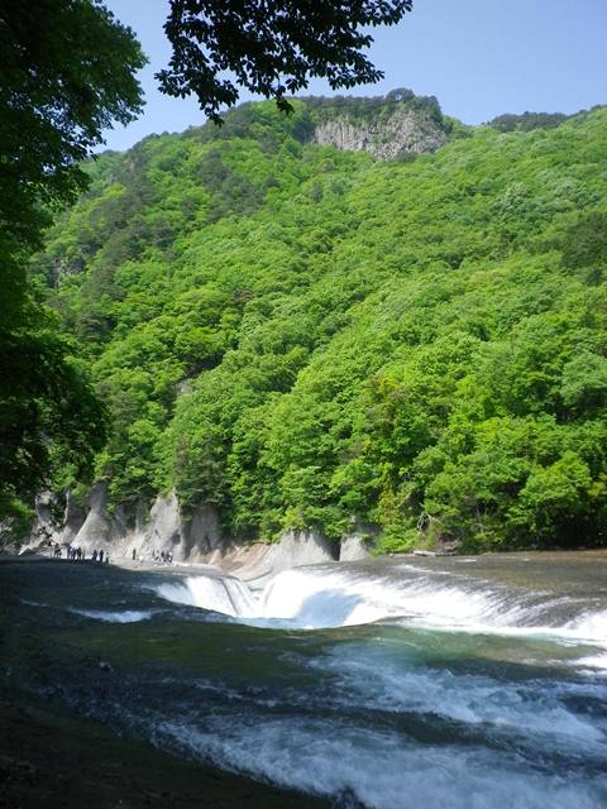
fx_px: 655
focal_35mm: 28
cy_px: 404
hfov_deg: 49.7
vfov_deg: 63.4
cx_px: 304
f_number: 3.5
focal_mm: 5.05
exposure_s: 1/400
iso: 80
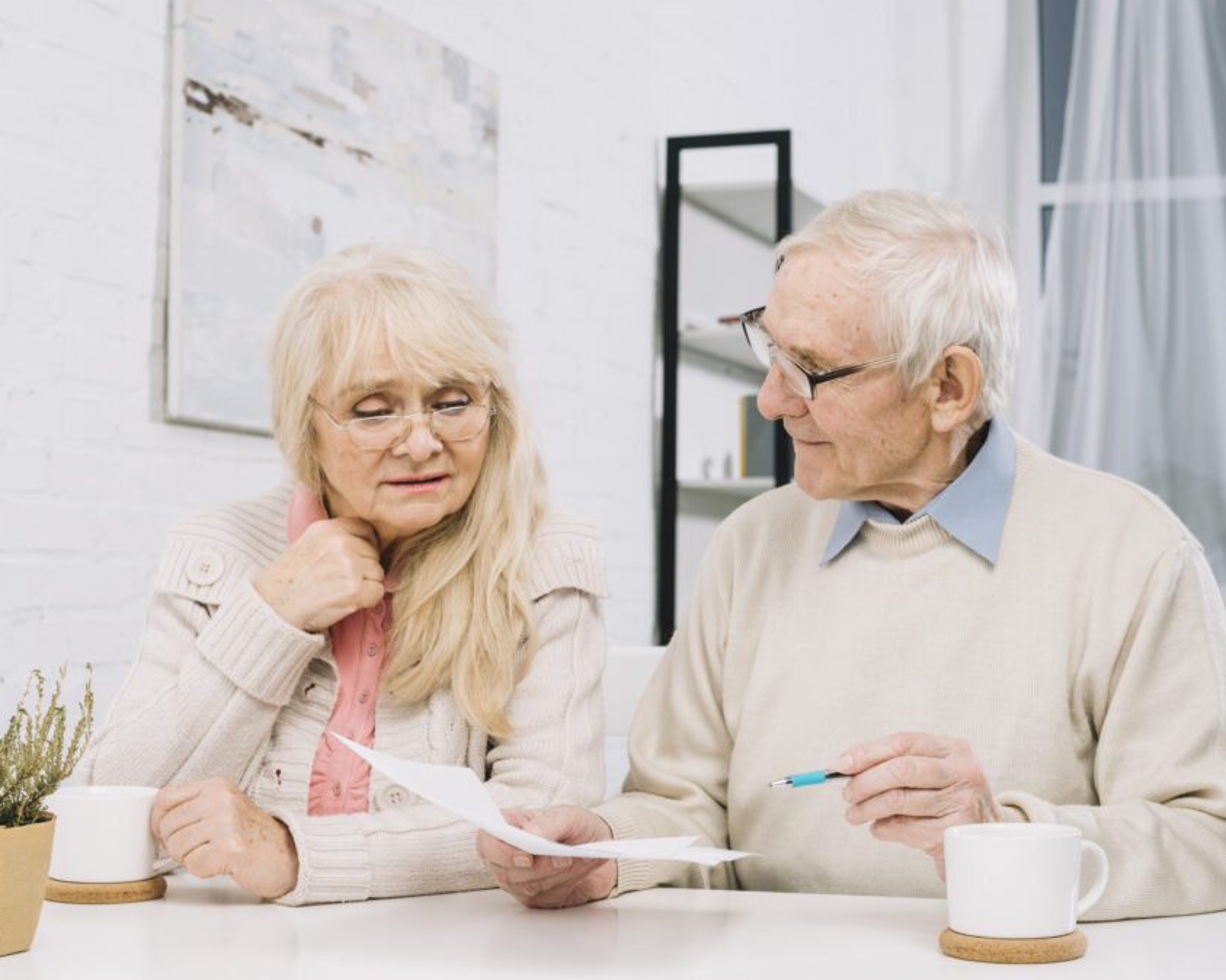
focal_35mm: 57
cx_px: 631
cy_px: 486
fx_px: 2068
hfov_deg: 33.0
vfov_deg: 26.7
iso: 100
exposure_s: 1/160
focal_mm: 50
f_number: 6.3
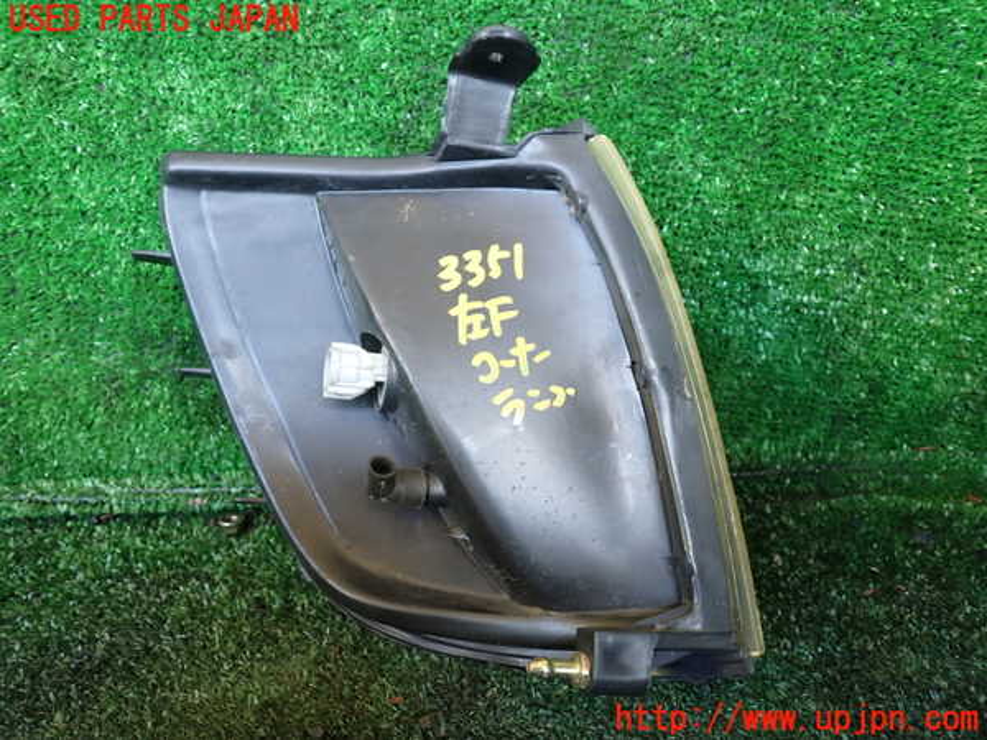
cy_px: 370
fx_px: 855
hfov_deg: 60.0
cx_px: 494
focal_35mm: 30
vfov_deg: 46.8
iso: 200
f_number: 2.3
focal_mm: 5.4
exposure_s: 1/40
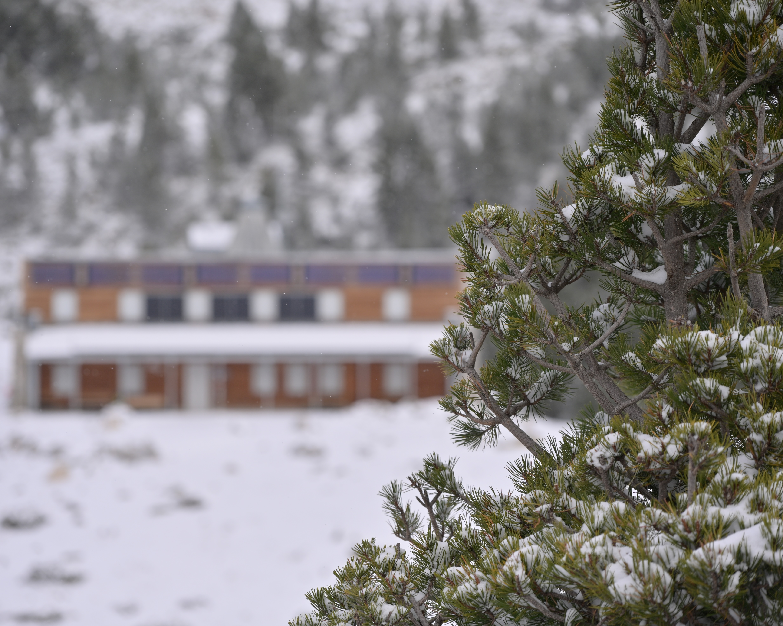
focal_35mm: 138
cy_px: 309
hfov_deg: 14.0
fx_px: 3198
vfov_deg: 11.2
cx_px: 361
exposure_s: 1/2000
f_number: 4
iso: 100
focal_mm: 120
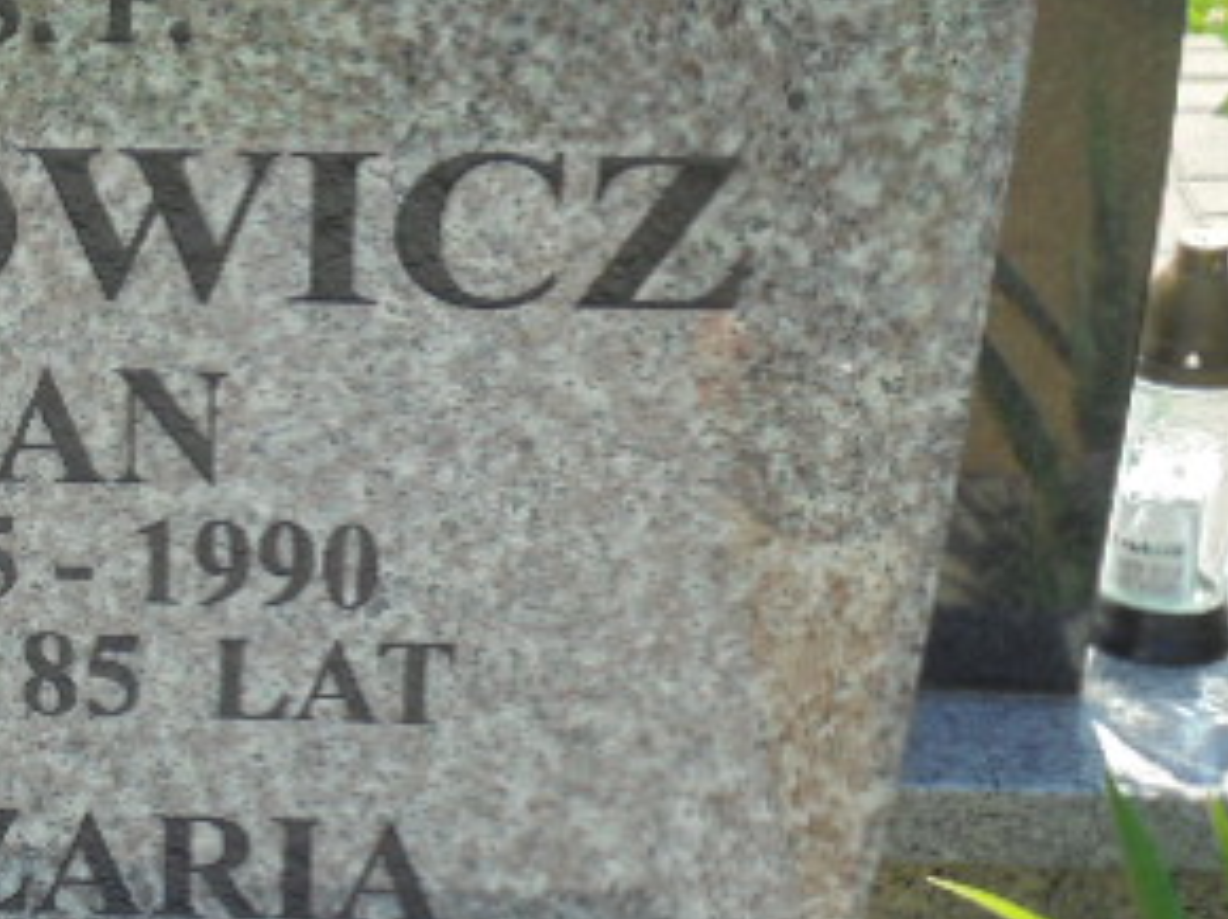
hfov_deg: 19.9
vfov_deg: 15.5
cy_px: 453
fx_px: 3367
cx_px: -47
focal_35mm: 95
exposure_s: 1/250
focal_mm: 7.8
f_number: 4.5
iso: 100
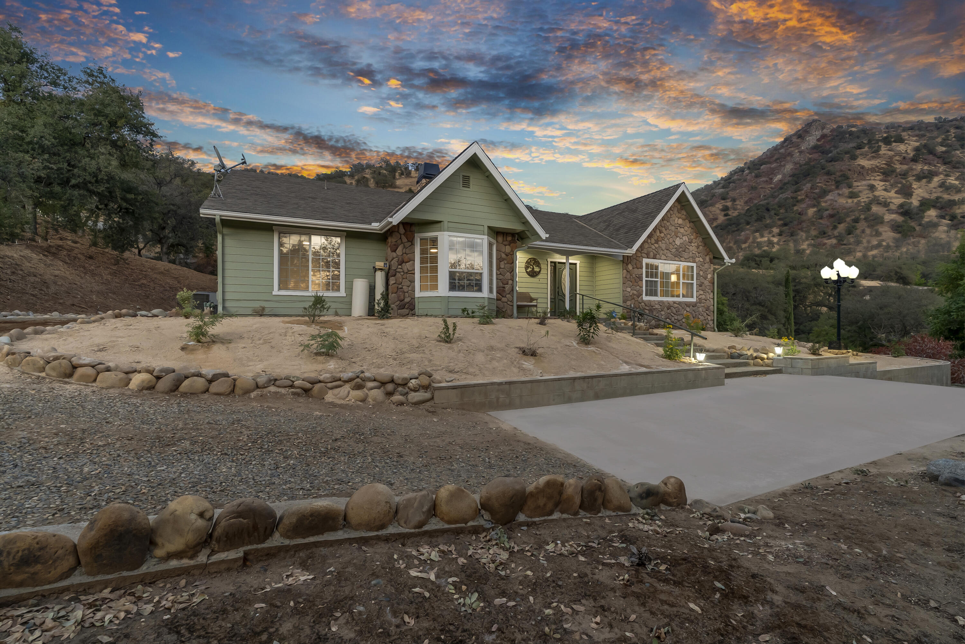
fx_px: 429
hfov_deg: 96.7
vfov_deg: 73.8
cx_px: 482
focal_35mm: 16
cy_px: 322
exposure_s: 1/30
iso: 1600
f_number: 10
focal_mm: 16
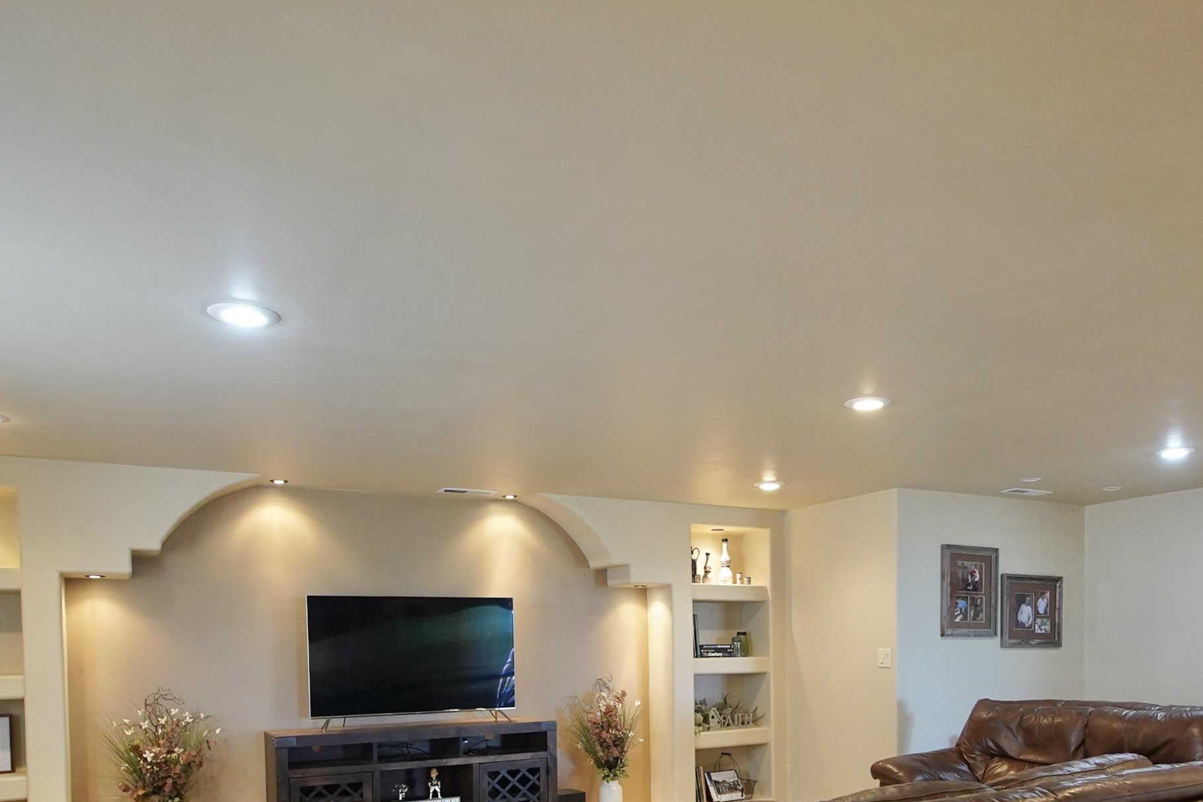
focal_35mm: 27
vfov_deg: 45.4
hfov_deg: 67.0
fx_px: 902
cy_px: 647
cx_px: 693
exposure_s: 1/160
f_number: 2.5
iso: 1600
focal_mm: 11
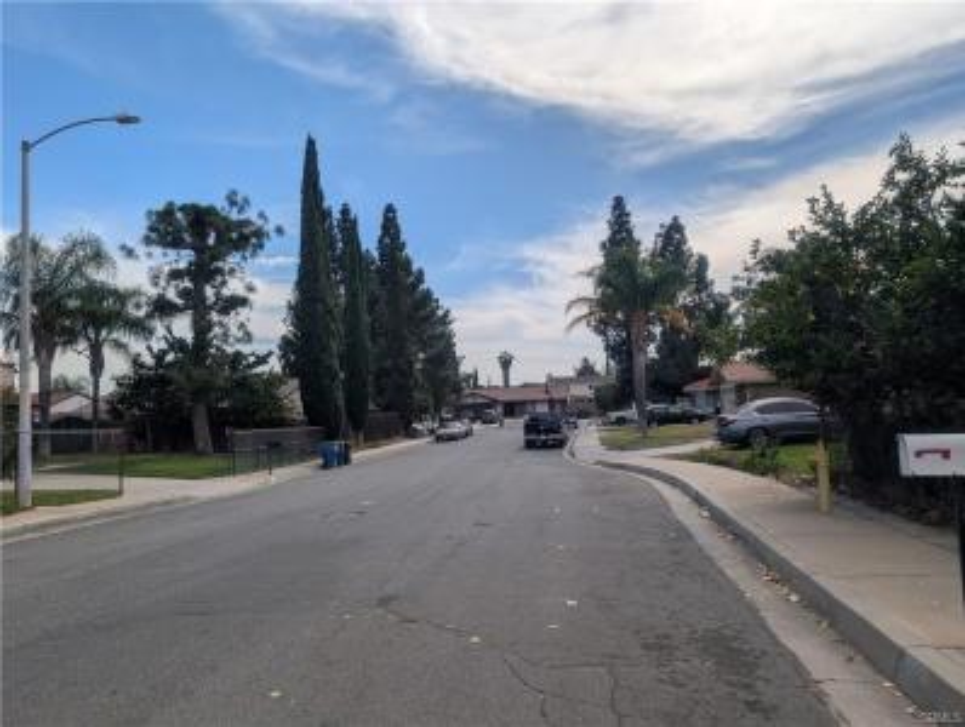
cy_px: 364
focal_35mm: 24
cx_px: 482
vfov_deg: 57.0
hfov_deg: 71.5
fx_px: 670
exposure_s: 1/2786
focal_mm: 6.9
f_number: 1.68
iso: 22
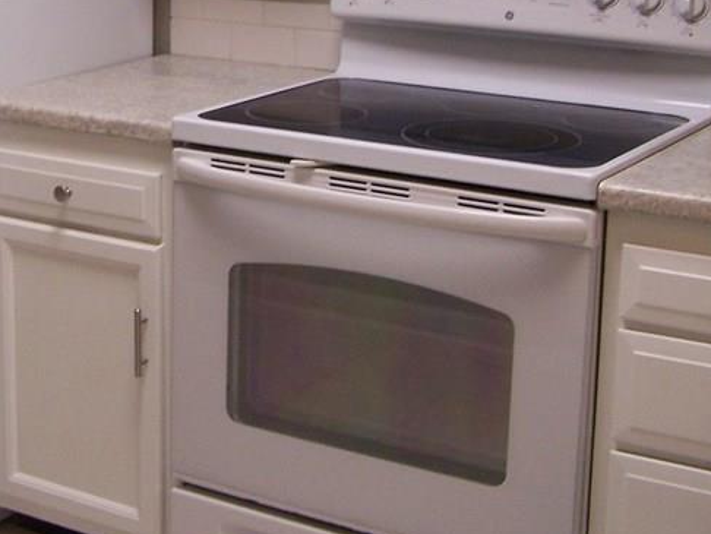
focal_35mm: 80
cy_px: 40
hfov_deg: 24.2
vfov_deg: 18.1
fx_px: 1644
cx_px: 186
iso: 140
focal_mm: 6.3
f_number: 2.8
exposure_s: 1/25
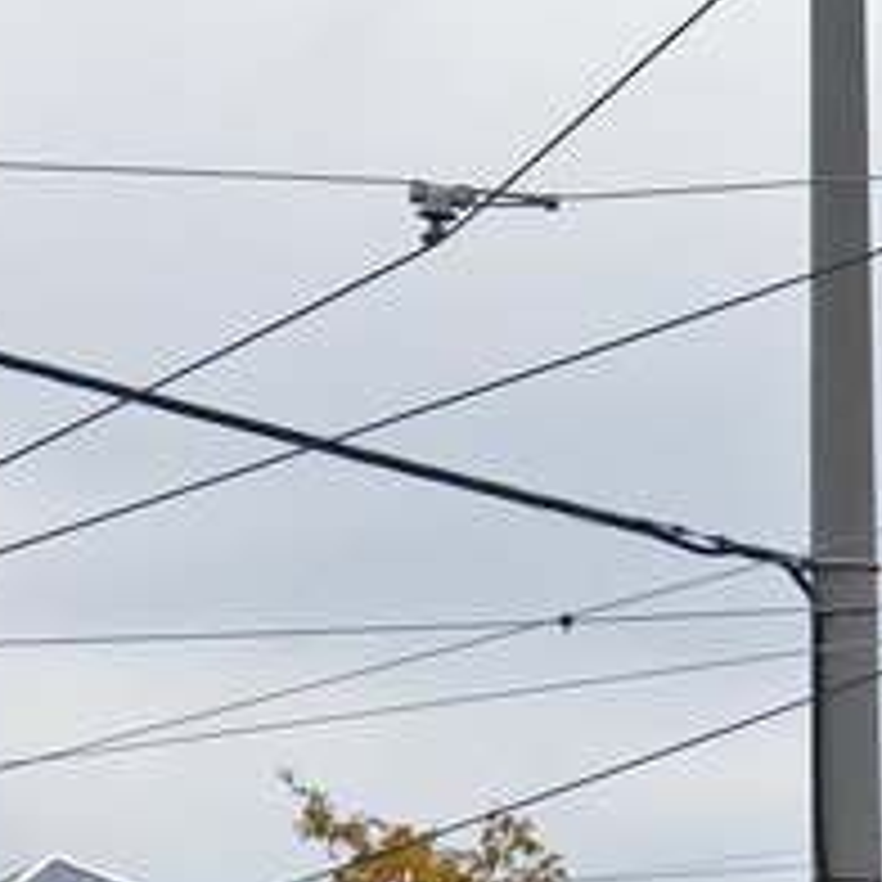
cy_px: 1564
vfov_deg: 4.3
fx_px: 11675
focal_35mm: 405
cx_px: -248
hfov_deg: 4.3
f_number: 5.6
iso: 400
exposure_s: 1/800
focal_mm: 52
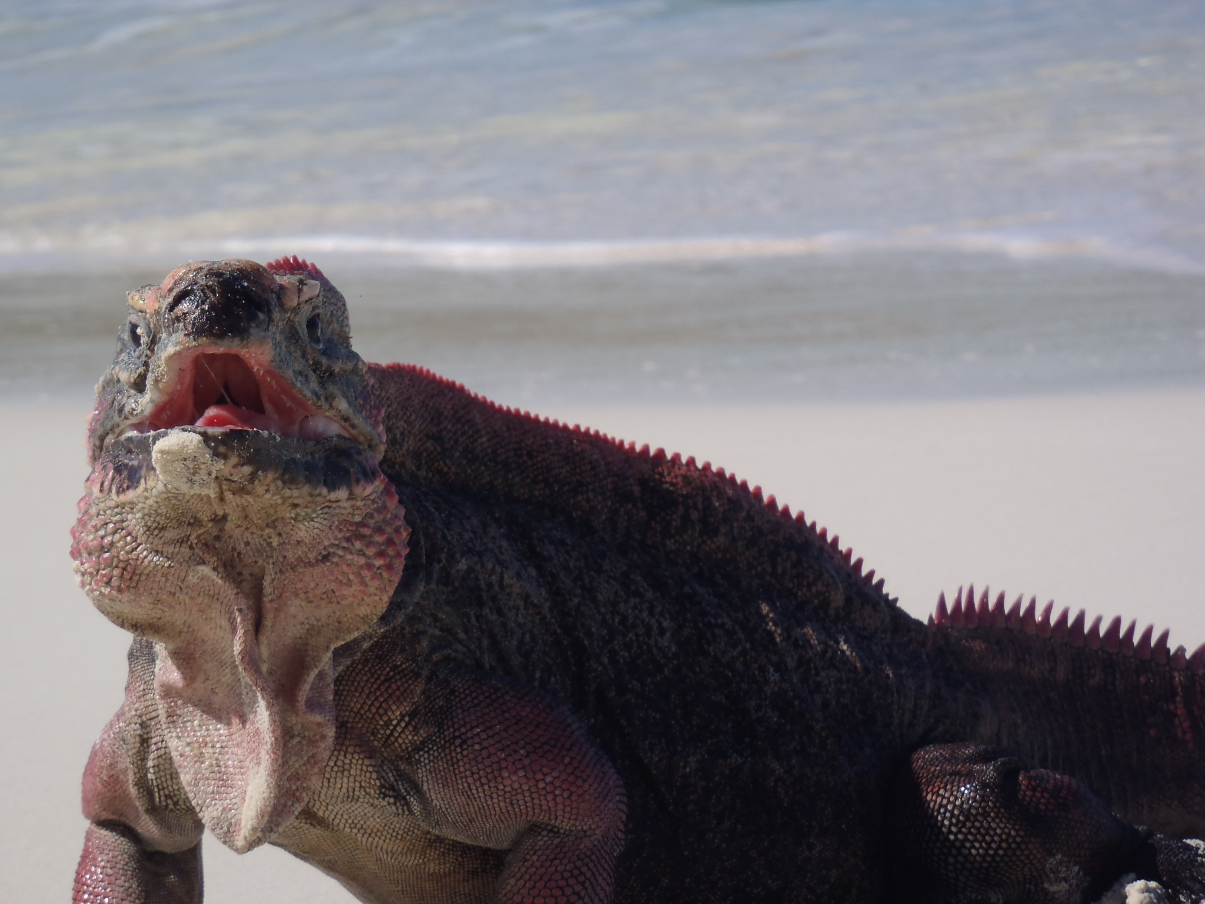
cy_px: 452
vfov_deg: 10.6
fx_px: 4873
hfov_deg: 14.1
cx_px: 602
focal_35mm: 140
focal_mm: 25
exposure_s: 1/640
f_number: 5.9
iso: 80
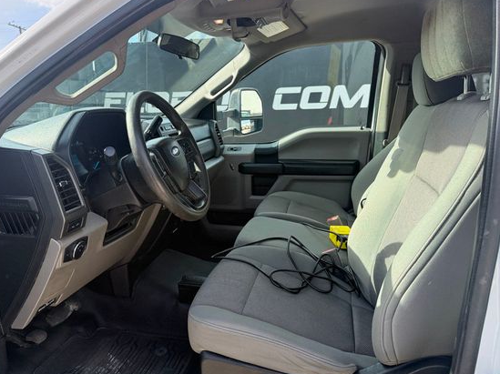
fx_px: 404
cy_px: 177
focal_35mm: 28
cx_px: 209
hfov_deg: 63.1
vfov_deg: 49.7
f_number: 1.78
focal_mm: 6.76
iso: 100
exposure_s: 1/1075
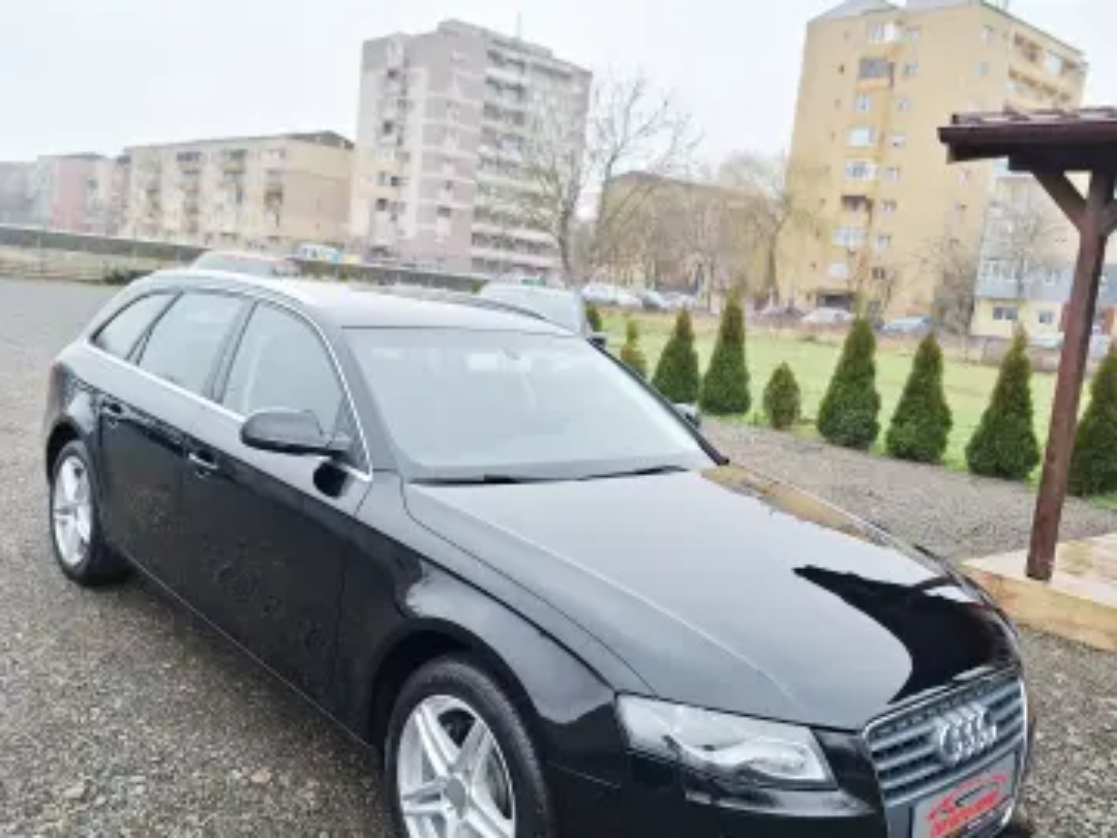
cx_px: 558
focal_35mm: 23
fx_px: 742
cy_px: 419
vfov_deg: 58.9
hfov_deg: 73.9
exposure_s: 1/414
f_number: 1.8
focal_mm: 5.54
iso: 40
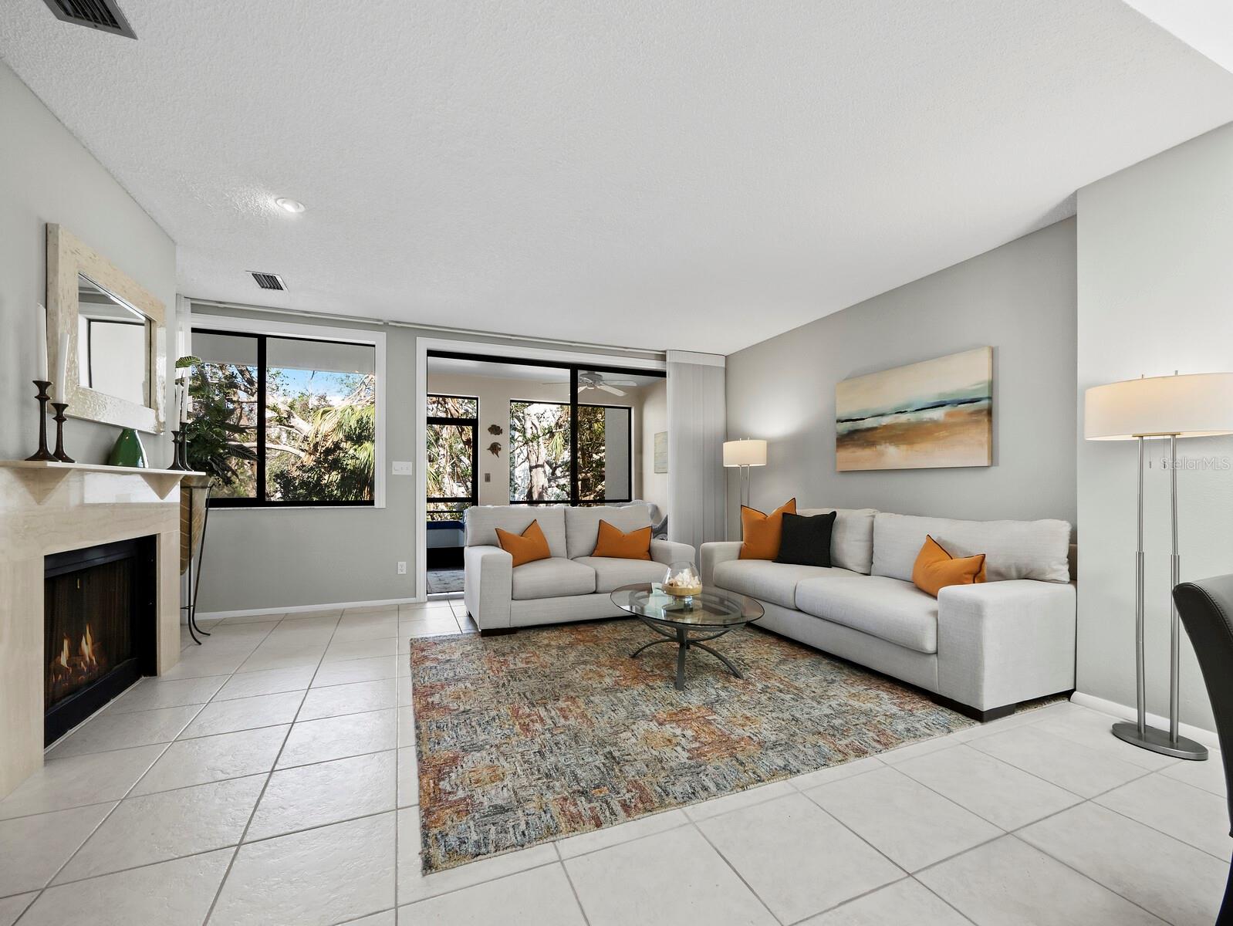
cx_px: 616
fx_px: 499
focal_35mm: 14
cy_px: 463
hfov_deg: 102.0
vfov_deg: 85.7
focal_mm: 7
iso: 400
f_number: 11
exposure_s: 1/4
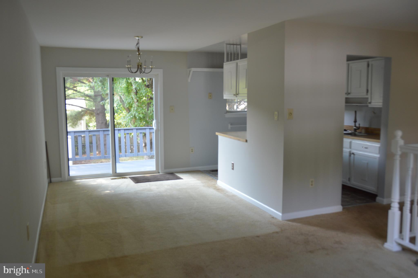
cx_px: 209
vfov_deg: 43.5
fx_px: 348
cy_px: 139
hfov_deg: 62.0
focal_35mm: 30
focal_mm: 20
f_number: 3.5
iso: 400
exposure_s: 1/40
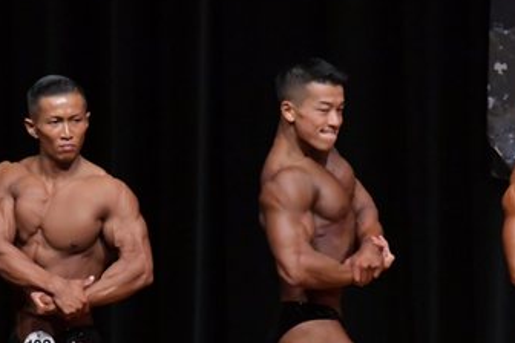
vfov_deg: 2.5
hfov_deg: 3.7
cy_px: 372
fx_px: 7910
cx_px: 99
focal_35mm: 553
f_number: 5.6
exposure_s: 1/400
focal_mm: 160
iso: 5000
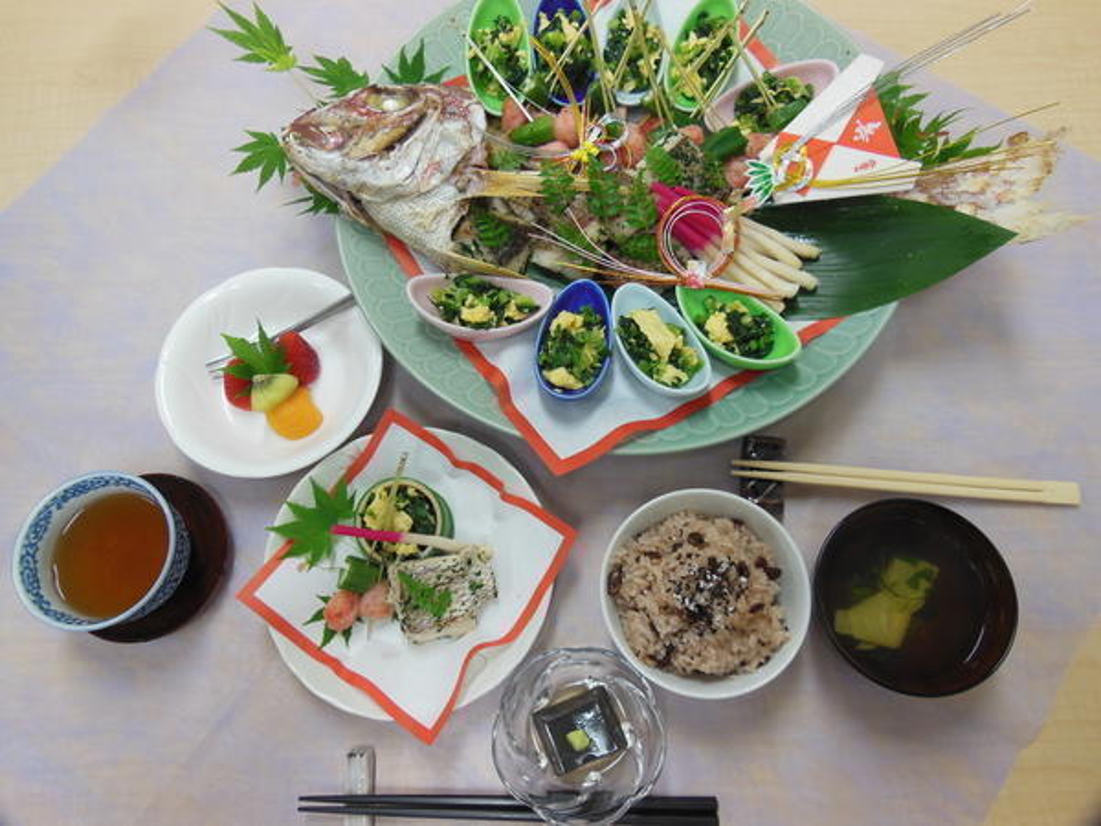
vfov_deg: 54.9
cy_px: 413
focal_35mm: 25
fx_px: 795
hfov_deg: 69.4
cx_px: 550
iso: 200
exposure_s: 1/30
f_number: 3.5
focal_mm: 4.5
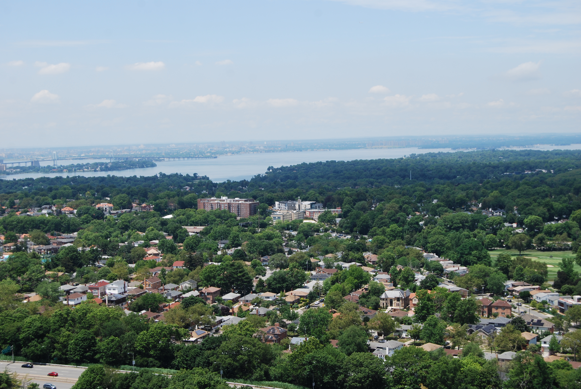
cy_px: 194
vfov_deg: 22.7
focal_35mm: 60
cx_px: 290
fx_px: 969
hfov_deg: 33.4
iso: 100
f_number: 7.1
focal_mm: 40
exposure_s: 1/200
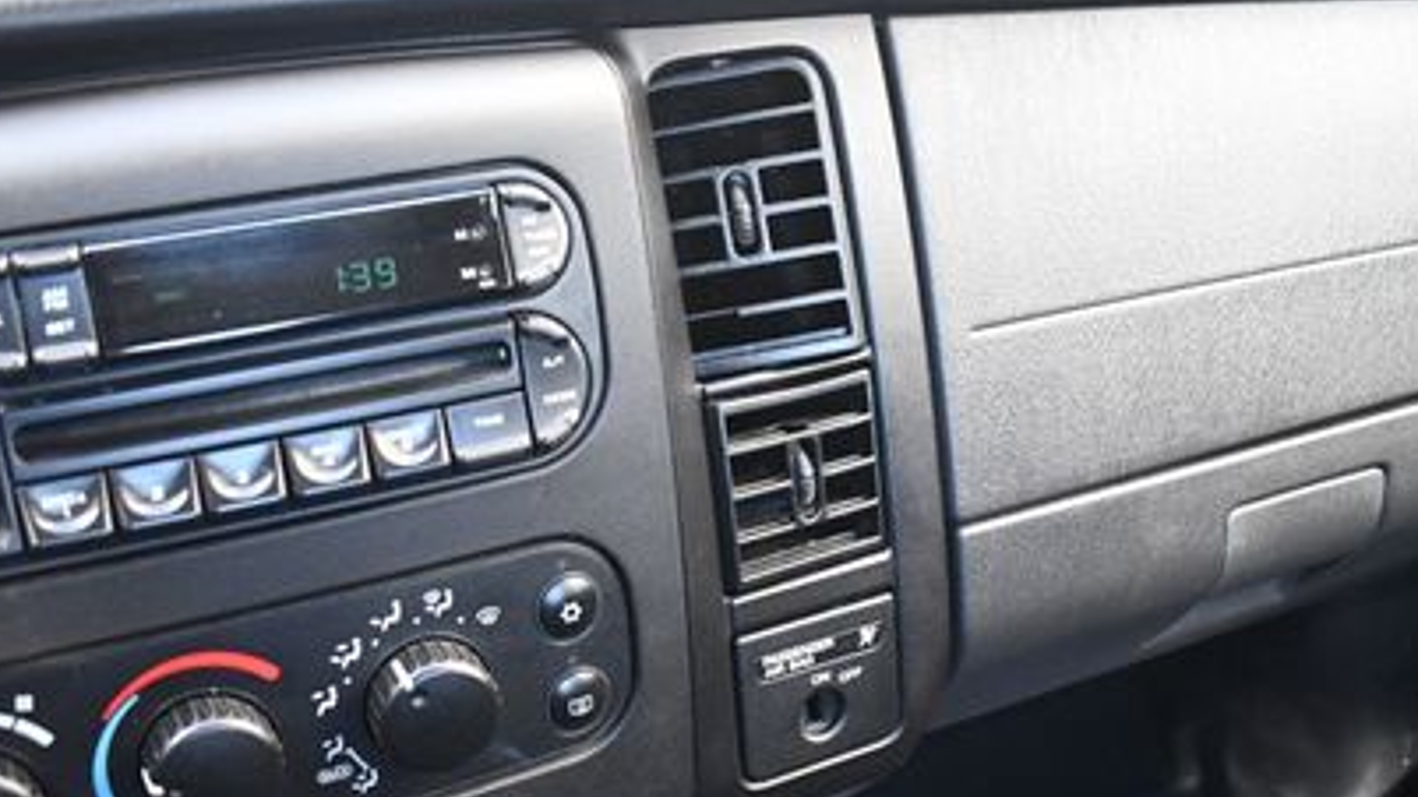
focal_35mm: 45
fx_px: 1692
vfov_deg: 26.5
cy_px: 483
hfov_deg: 45.2
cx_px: 847
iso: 2000
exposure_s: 1/125
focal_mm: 18
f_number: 3.5
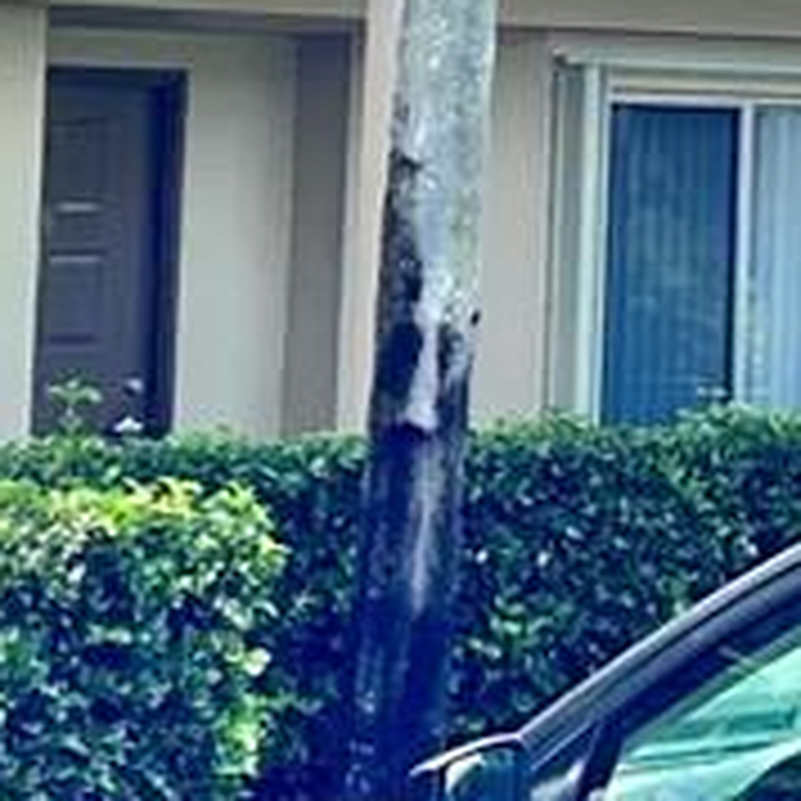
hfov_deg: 8.1
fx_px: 5000
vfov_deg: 9.0
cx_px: 2210
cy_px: -351
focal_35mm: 191
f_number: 1.78
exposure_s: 1/583
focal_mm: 6.86
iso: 80
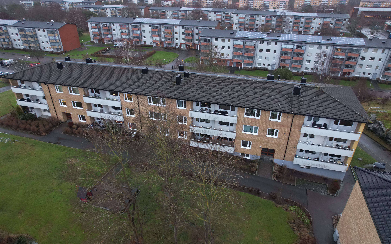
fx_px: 245
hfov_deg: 77.2
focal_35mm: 23
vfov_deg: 53.0
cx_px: 195
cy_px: 125
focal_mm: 8.38
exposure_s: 1/12.5
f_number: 2.8
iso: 420
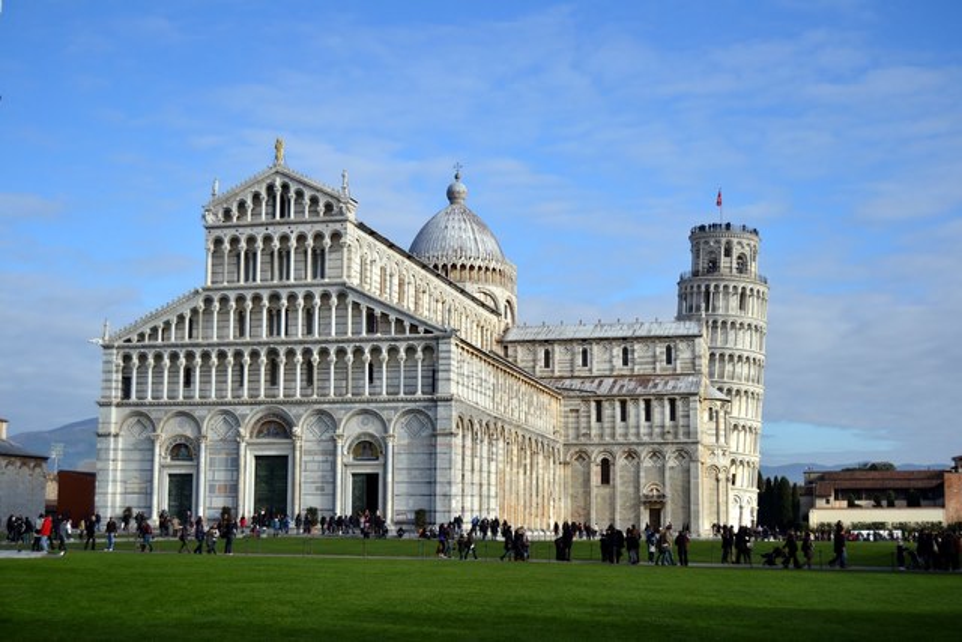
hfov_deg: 38.9
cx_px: 481
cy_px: 321
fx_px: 1363
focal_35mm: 51
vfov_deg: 26.5
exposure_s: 1/1000
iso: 100
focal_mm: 34
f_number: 4.5
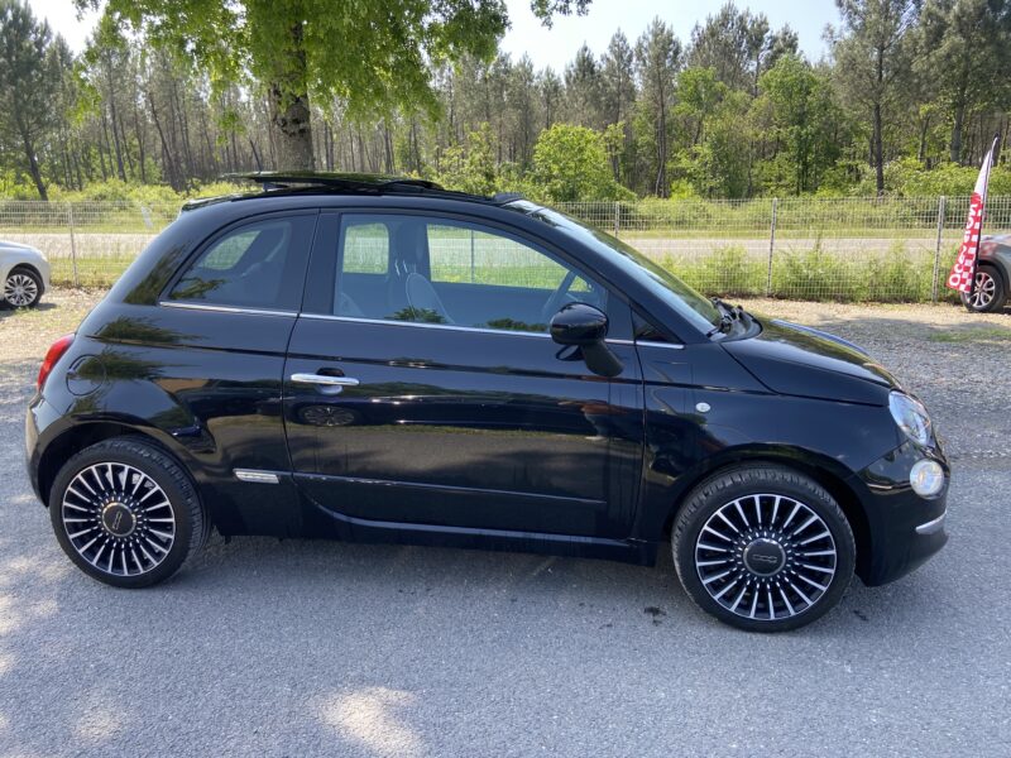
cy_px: 379
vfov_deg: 53.1
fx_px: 759
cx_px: 506
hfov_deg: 67.3
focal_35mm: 26
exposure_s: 1/441
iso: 32
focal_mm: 4.25
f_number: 1.8
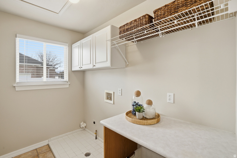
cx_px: 118
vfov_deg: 73.8
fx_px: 105
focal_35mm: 16
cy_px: 79
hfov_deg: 96.7
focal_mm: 16
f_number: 9
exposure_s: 1/160
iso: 250
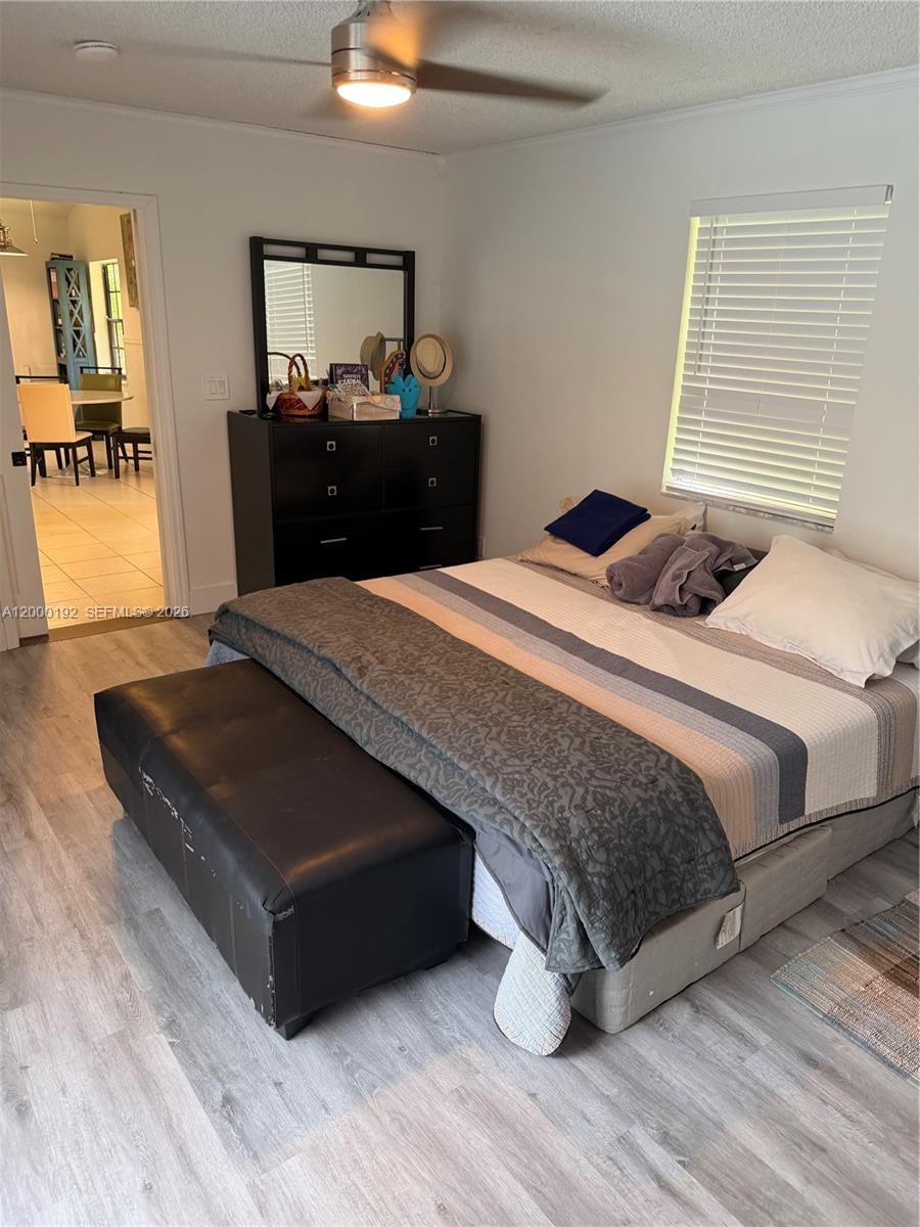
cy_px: 614
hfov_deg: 56.8
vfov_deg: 71.6
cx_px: 460
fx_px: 850
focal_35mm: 24
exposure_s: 1/60
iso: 200
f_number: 1.78
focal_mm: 6.76
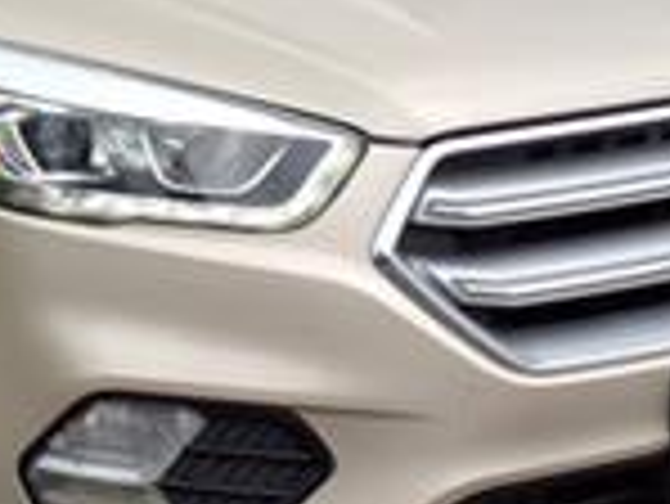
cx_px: -94
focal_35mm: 116
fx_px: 2247
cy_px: 108
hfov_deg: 16.4
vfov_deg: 12.7
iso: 40
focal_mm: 3.58
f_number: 1.9
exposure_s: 1/588
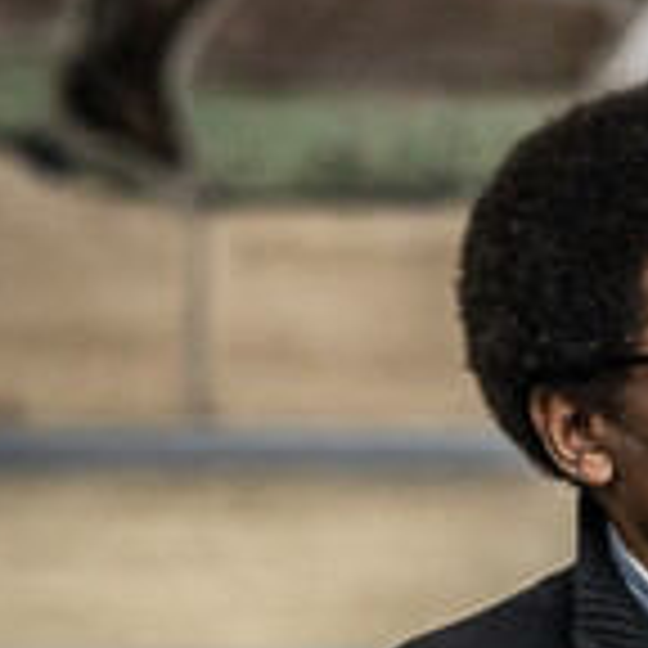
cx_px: 1382
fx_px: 13512
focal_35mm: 638
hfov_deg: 2.7
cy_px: 857
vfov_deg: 2.7
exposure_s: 1/160
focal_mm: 135
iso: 2000
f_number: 4
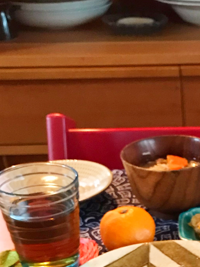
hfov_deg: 17.0
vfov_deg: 20.6
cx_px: 235
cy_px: 382
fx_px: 639
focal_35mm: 83
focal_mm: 3.99
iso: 80
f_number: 1.8
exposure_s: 1/7
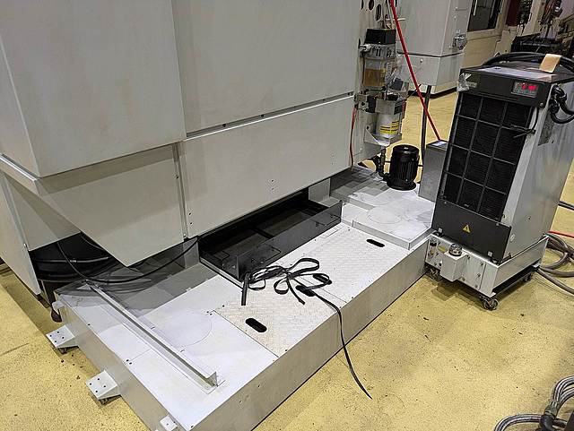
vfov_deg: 54.9
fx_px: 415
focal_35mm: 25
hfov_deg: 69.4
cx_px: 287
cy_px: 216
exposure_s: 1/40
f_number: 1.89
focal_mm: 5.43
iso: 183
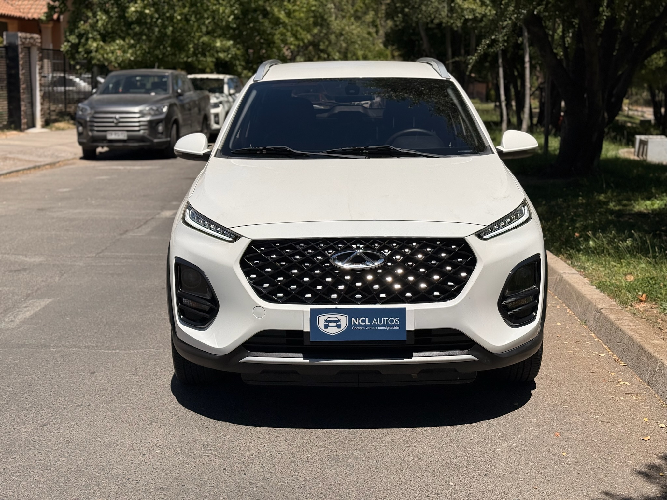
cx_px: 334
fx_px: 925
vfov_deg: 30.3
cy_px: 250
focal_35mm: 48
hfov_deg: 39.7
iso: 64
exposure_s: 1/11364
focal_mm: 6.76
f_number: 1.78
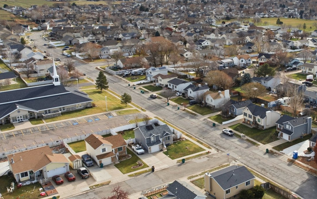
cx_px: 244
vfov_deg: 30.6
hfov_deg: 45.3
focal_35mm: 42
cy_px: 93
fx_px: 363
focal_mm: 8.4
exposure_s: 1/2500
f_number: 2.8
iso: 100
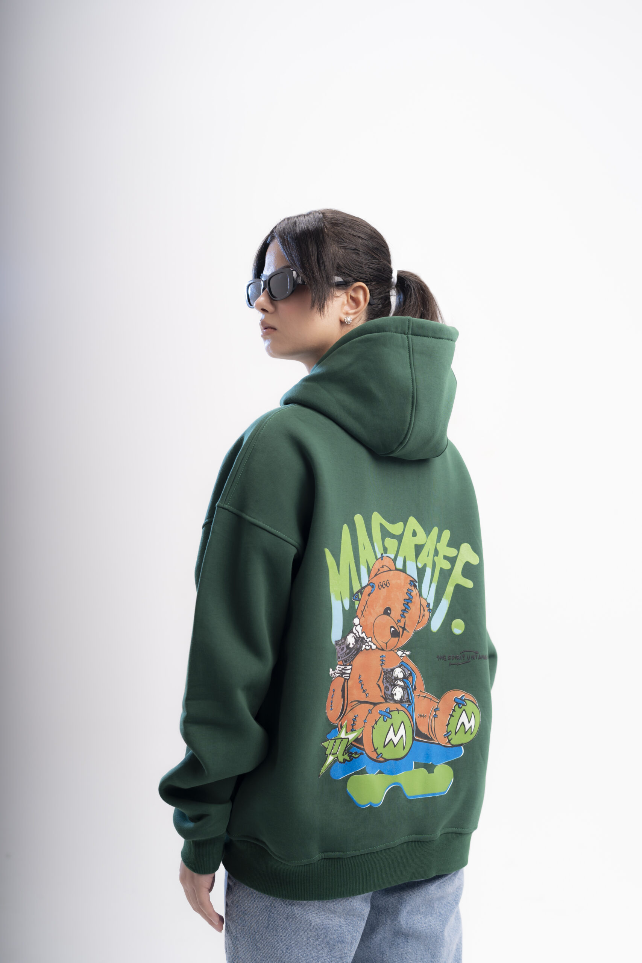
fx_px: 936
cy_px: 482
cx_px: 321
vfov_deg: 54.4
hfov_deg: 37.9
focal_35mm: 35
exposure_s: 1/250
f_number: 2.5
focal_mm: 35
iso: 100
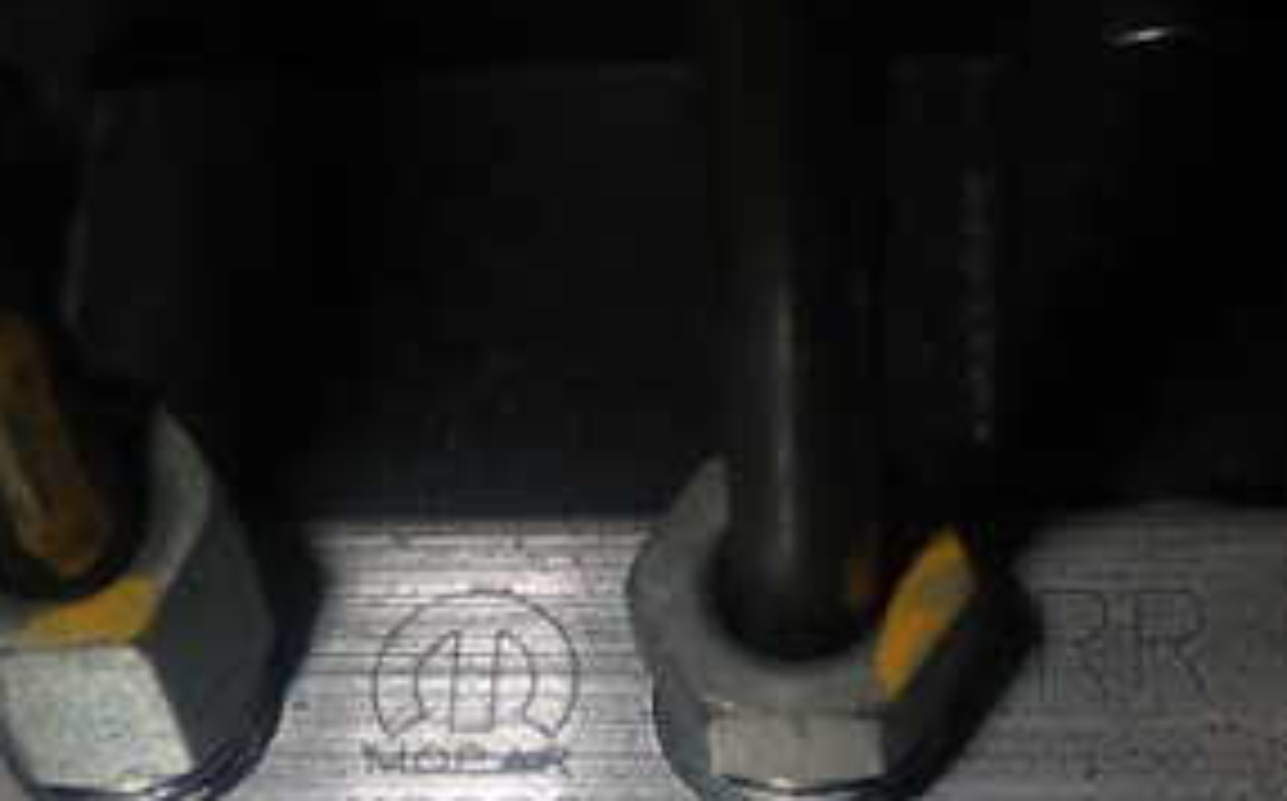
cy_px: 850
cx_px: 256
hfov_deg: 21.0
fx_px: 3433
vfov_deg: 13.1
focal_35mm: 98
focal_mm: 7.84
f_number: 9
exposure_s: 1/40
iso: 200
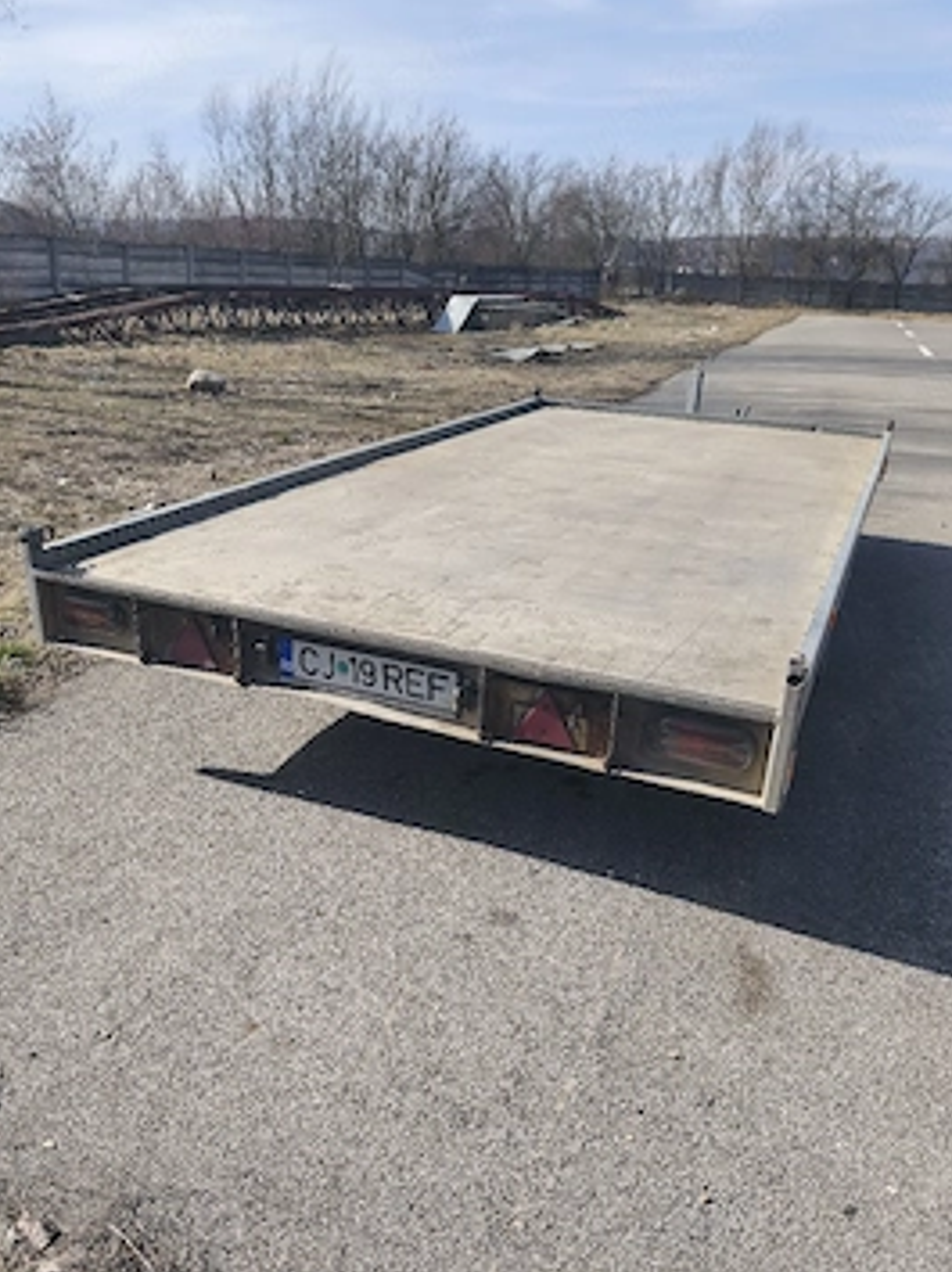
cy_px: 701
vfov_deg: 67.2
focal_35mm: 26
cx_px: 463
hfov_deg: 53.0
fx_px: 955
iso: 50
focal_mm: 6.18
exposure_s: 1/1000
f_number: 1.65
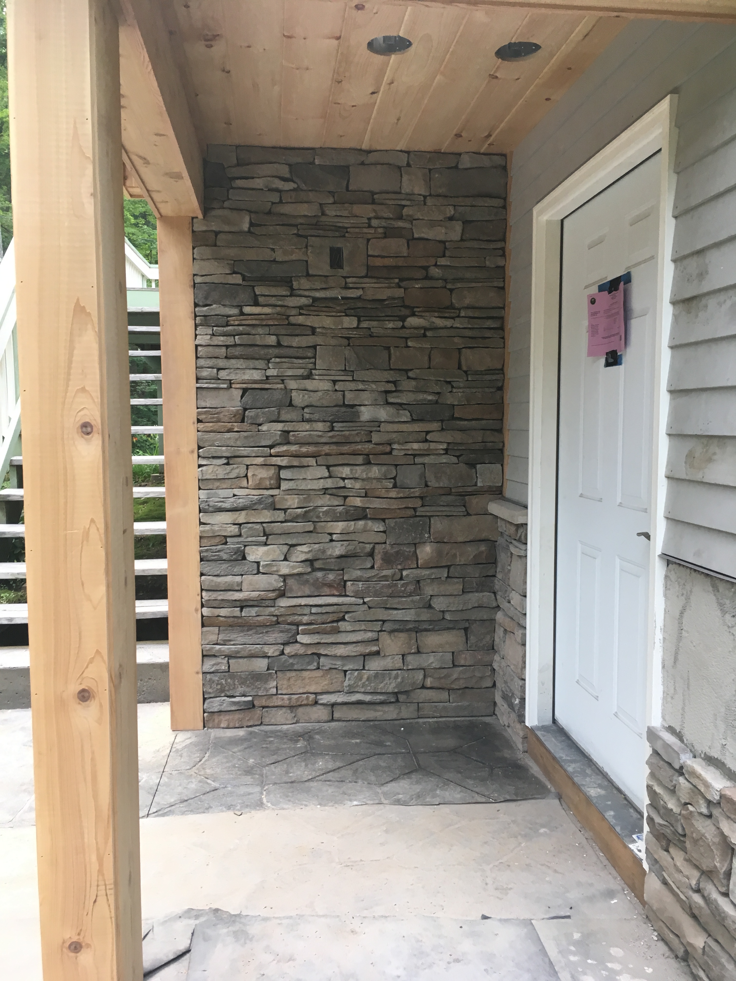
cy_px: 490
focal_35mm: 29
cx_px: 368
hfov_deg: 48.2
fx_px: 822
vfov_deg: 61.7
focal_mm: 4.15
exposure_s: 1/30
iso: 25
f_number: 2.2
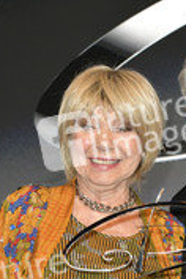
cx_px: 164
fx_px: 876
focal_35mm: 113
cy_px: 213
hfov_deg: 12.0
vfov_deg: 18.0
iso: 1600
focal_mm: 50
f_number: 5.6
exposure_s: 1/250
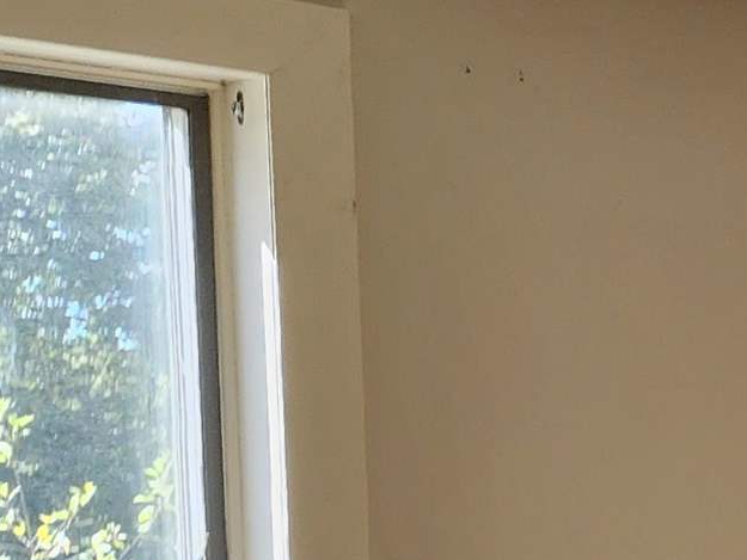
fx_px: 2439
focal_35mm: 113
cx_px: 1700
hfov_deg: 13.5
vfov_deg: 12.8
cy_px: 688
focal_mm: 6.4
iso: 64
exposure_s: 1/180
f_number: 1.8
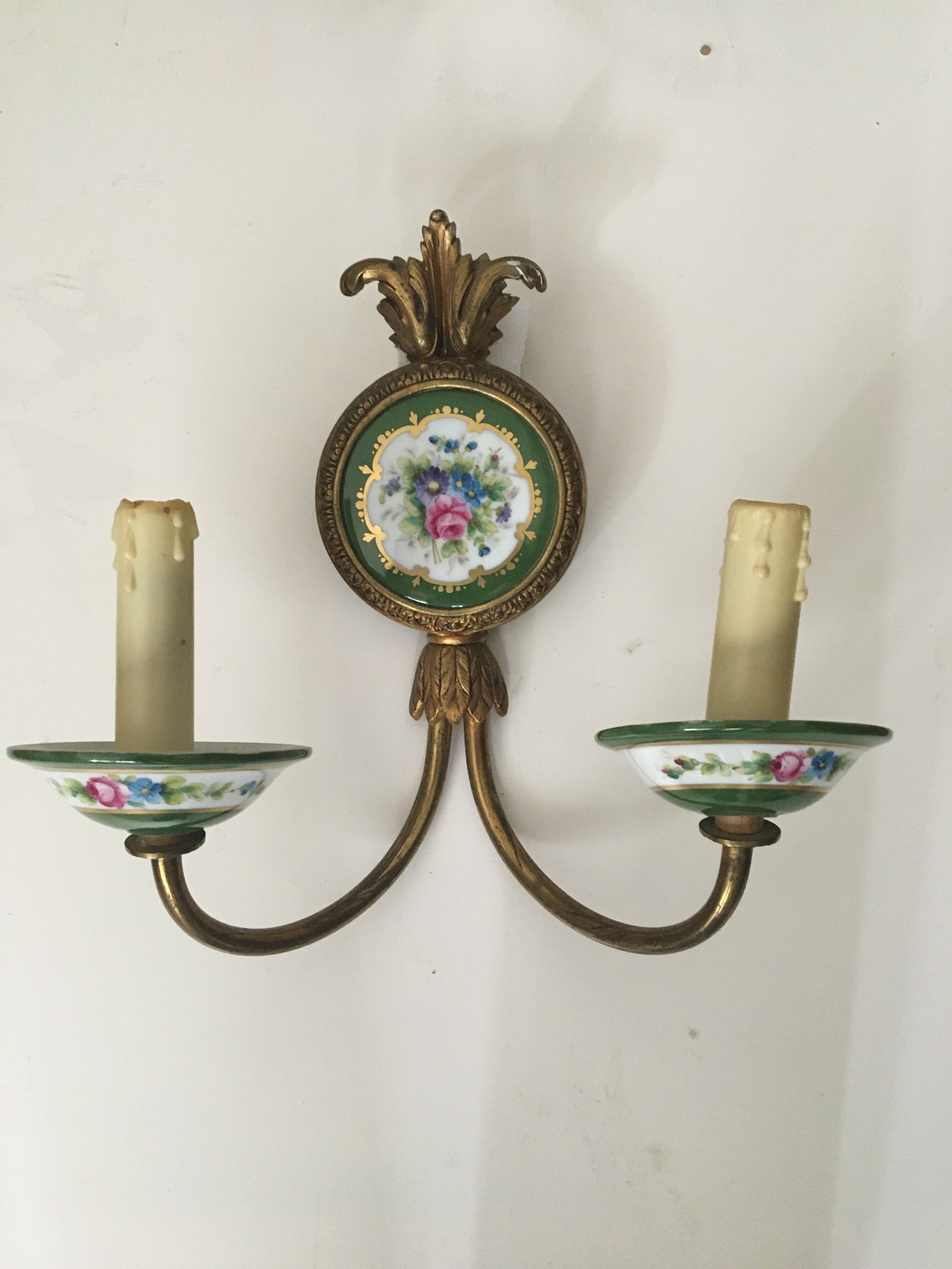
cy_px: 634
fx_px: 1063
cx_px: 476
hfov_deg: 48.2
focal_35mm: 29
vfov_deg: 61.7
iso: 200
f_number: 2.2
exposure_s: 1/33
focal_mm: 4.15
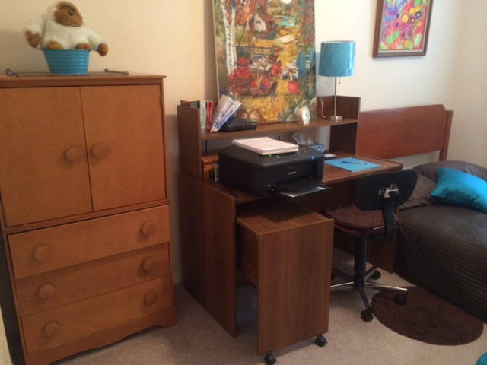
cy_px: 182
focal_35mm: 30
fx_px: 422
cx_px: 244
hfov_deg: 60.0
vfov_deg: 46.8
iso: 320
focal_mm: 4.12
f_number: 2.2
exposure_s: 1/17
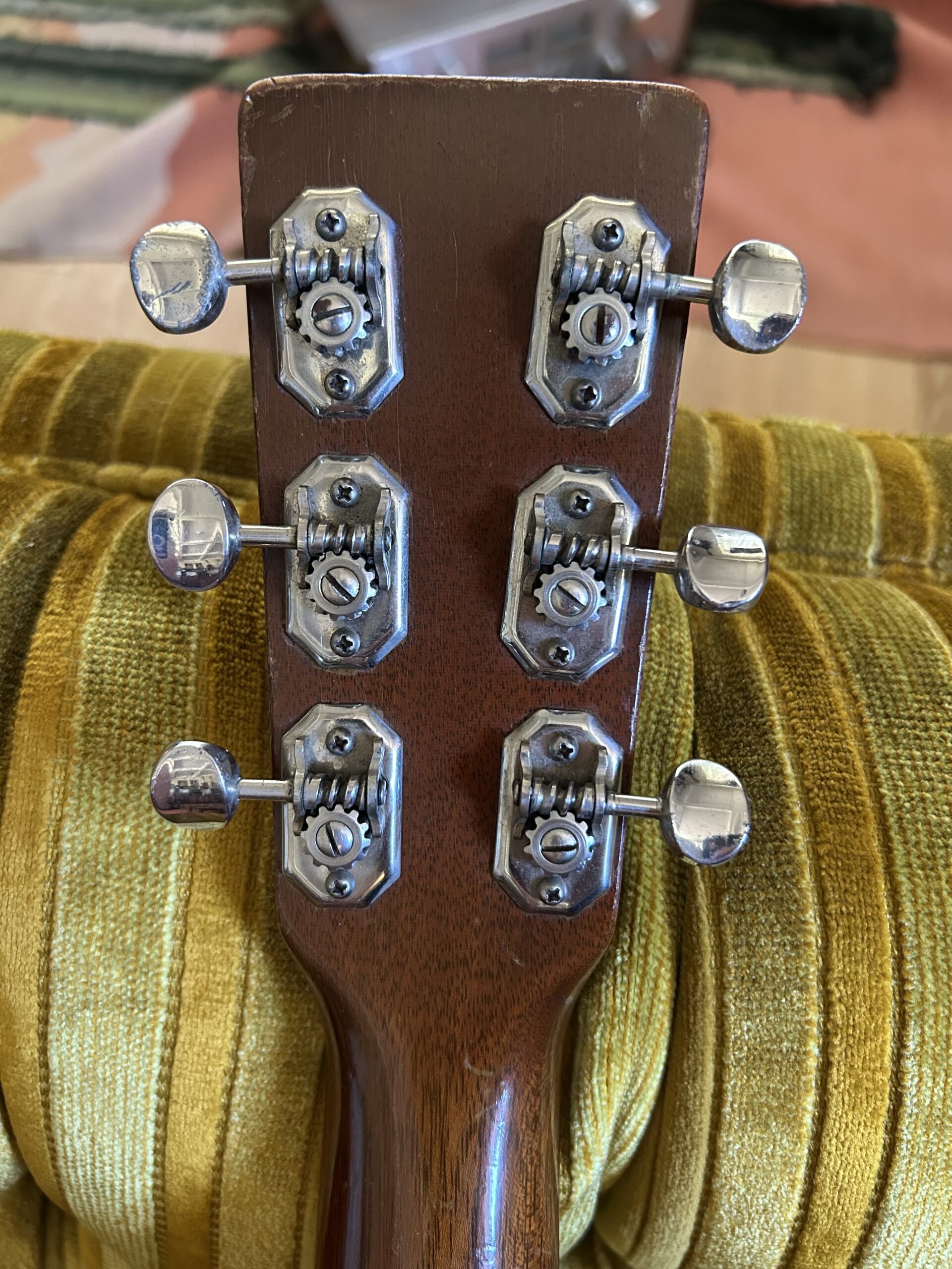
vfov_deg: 67.3
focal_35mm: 26
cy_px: 634
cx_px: 476
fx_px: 953
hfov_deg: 53.1
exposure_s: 1/60
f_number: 1.5
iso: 500
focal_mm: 5.7
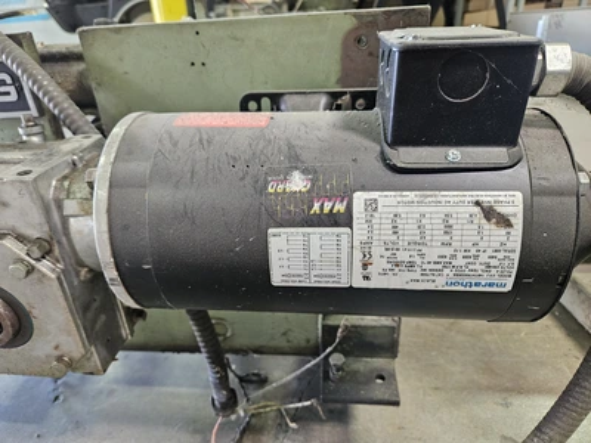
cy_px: 222
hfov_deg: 73.9
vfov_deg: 58.9
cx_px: 296
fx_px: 393
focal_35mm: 23
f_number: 1.8
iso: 800
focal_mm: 5.4
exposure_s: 1/120
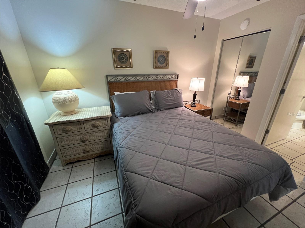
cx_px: 152
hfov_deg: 106.2
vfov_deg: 89.9
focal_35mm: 13
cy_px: 114
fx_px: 115
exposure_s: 1/60
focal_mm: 1.57
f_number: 1.8
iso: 400
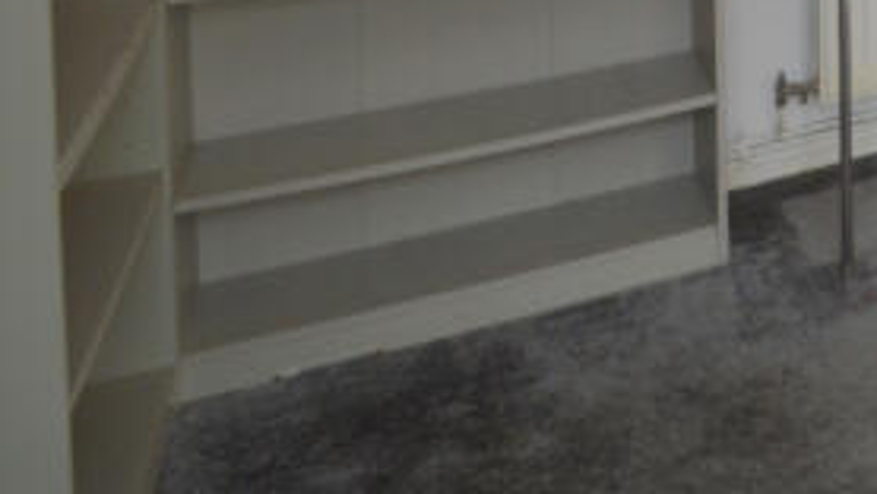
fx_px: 1349
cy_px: -505
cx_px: 1517
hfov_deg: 23.0
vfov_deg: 16.0
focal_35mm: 58
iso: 320
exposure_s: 1/125
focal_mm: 10
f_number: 5.6
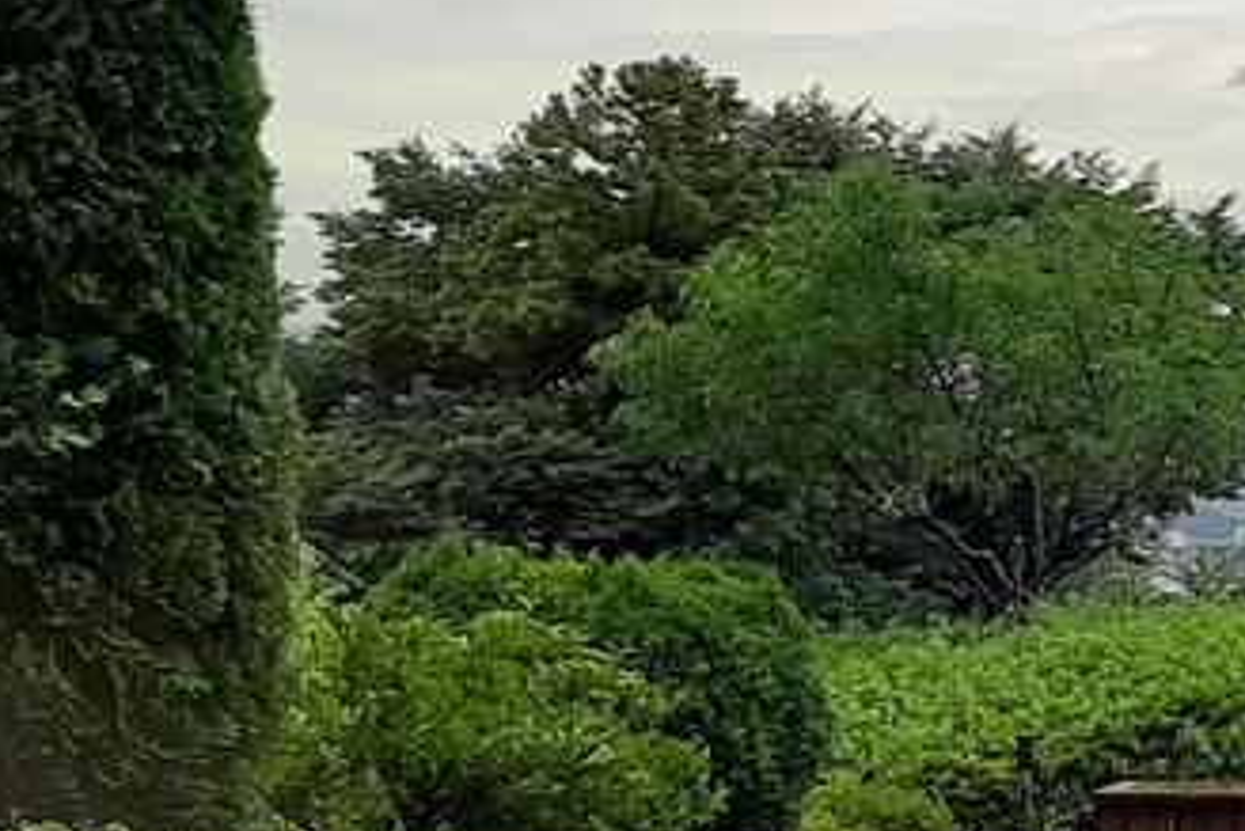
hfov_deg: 17.8
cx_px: 2016
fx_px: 3425
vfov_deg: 13.8
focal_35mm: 99
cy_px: 402
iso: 40
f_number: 1.7
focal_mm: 3.93
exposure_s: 1/1718
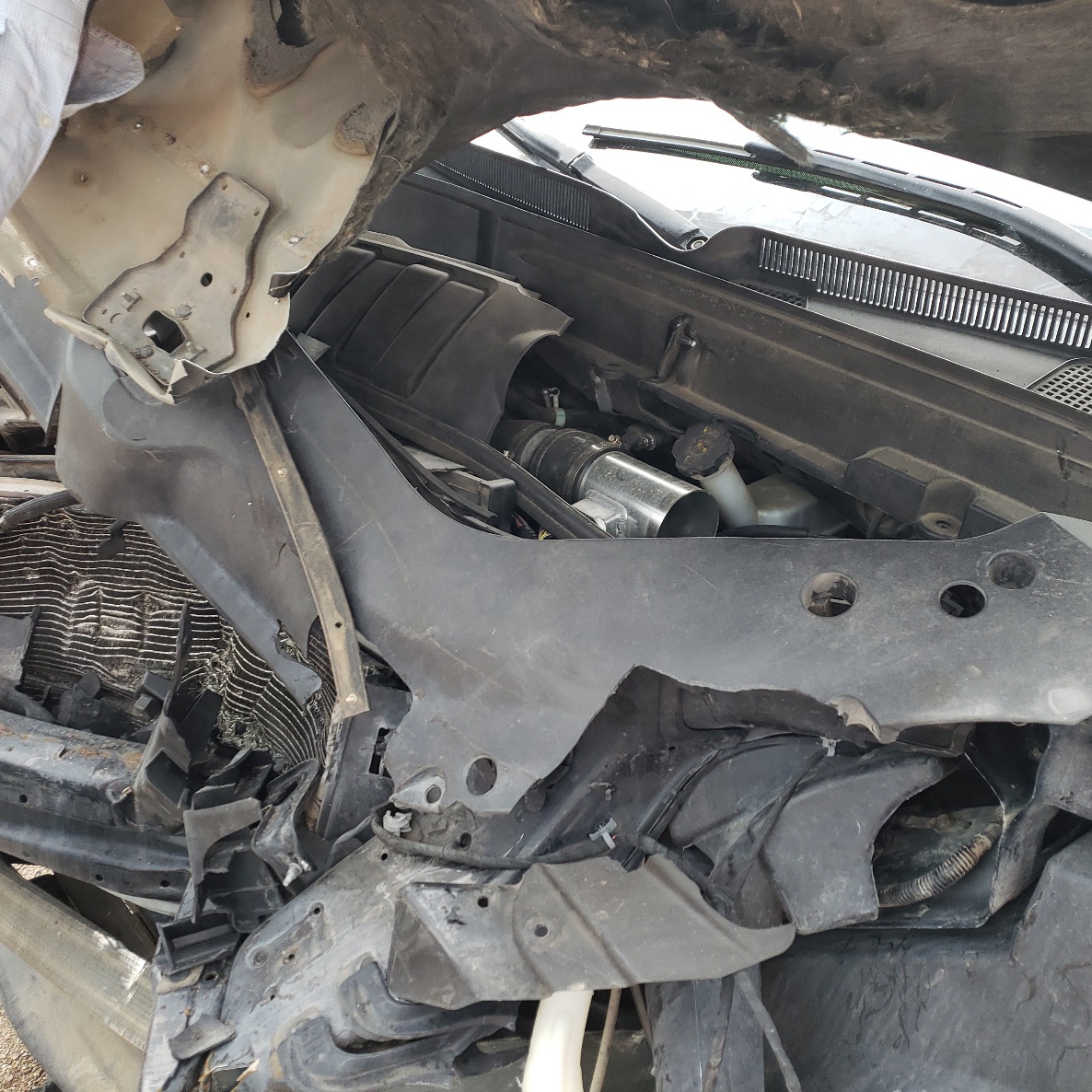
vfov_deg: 52.5
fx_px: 1106
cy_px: 543
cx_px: 579
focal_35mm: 31
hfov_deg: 52.5
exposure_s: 1/60.2
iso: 56
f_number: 1.5
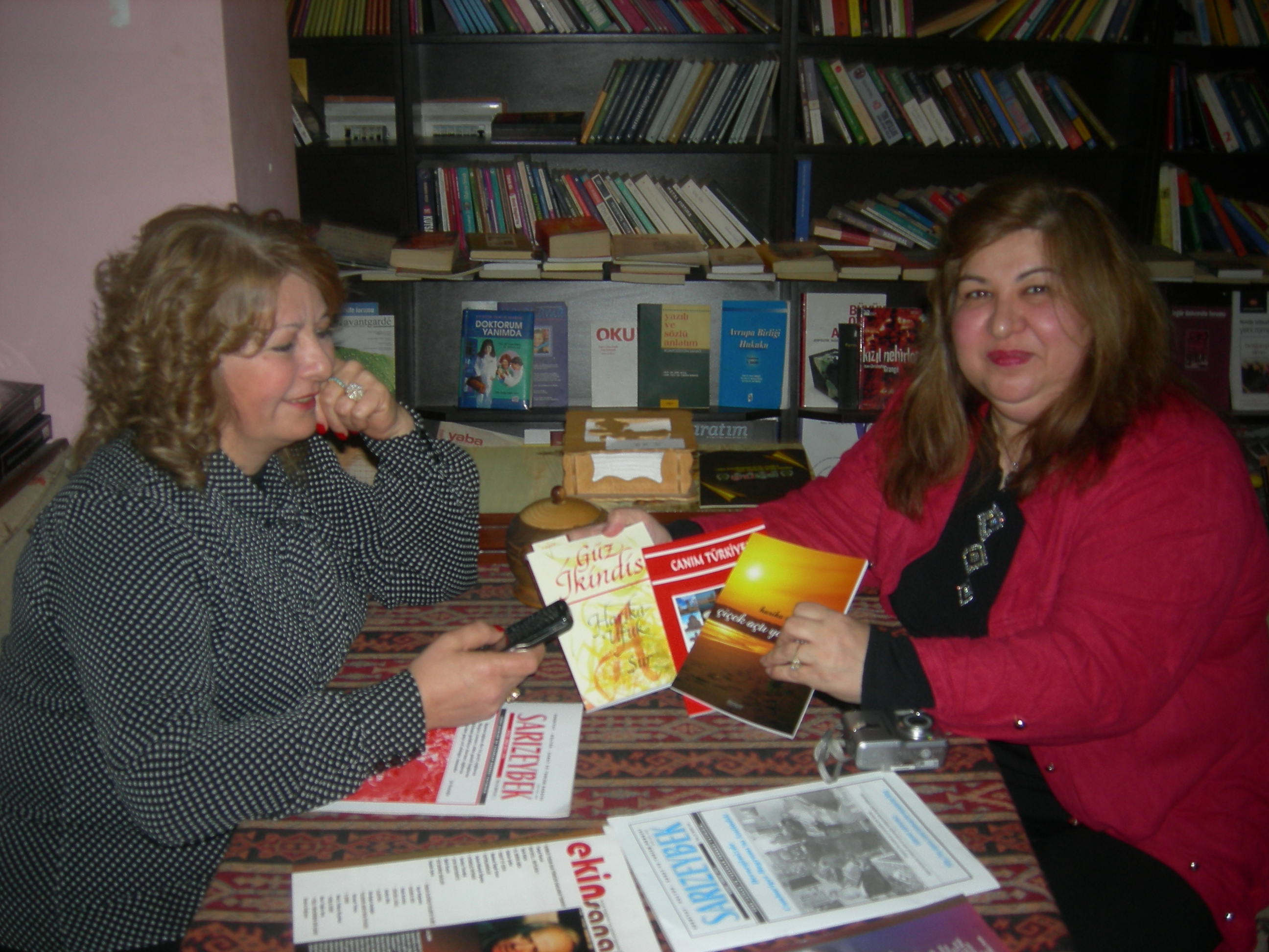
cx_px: 634
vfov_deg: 39.7
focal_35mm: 36
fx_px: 1320
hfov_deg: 51.4
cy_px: 476
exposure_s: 1/60.1
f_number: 2.7
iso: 64
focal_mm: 7.5
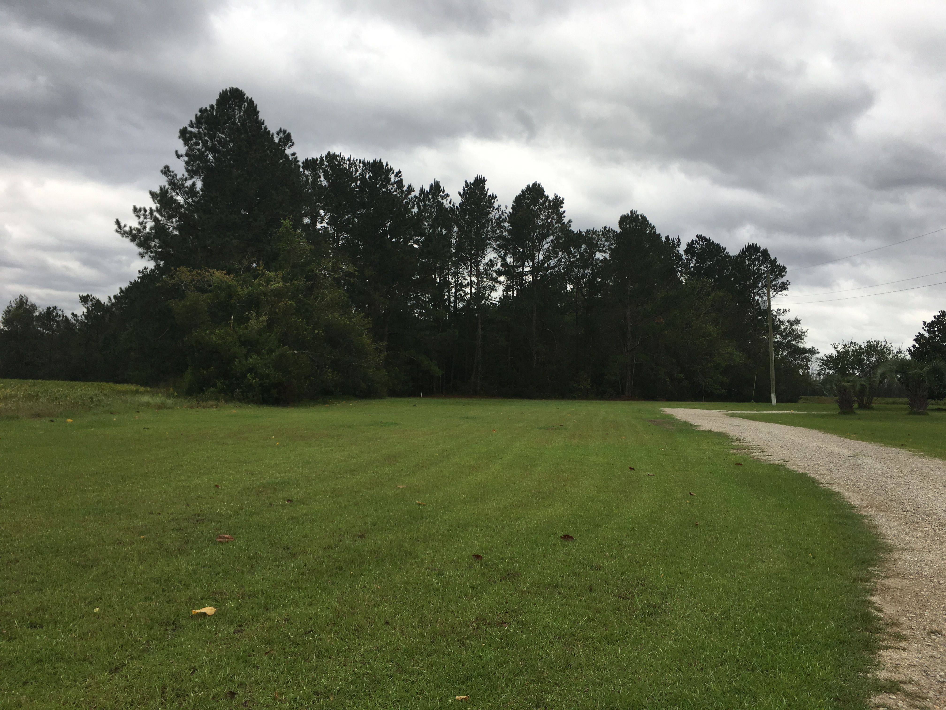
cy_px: 355
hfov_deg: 61.7
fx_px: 793
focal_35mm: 29
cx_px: 473
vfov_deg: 48.2
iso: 25
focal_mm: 4.15
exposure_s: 1/416
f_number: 2.2
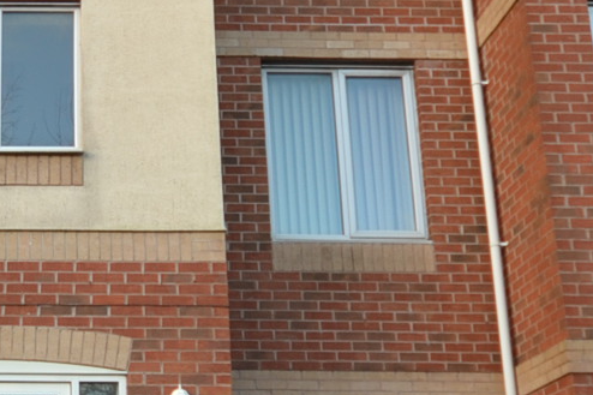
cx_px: 8
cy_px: 267
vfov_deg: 19.4
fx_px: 1153
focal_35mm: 70
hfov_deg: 27.3
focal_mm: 10
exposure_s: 1/125
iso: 180
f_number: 4
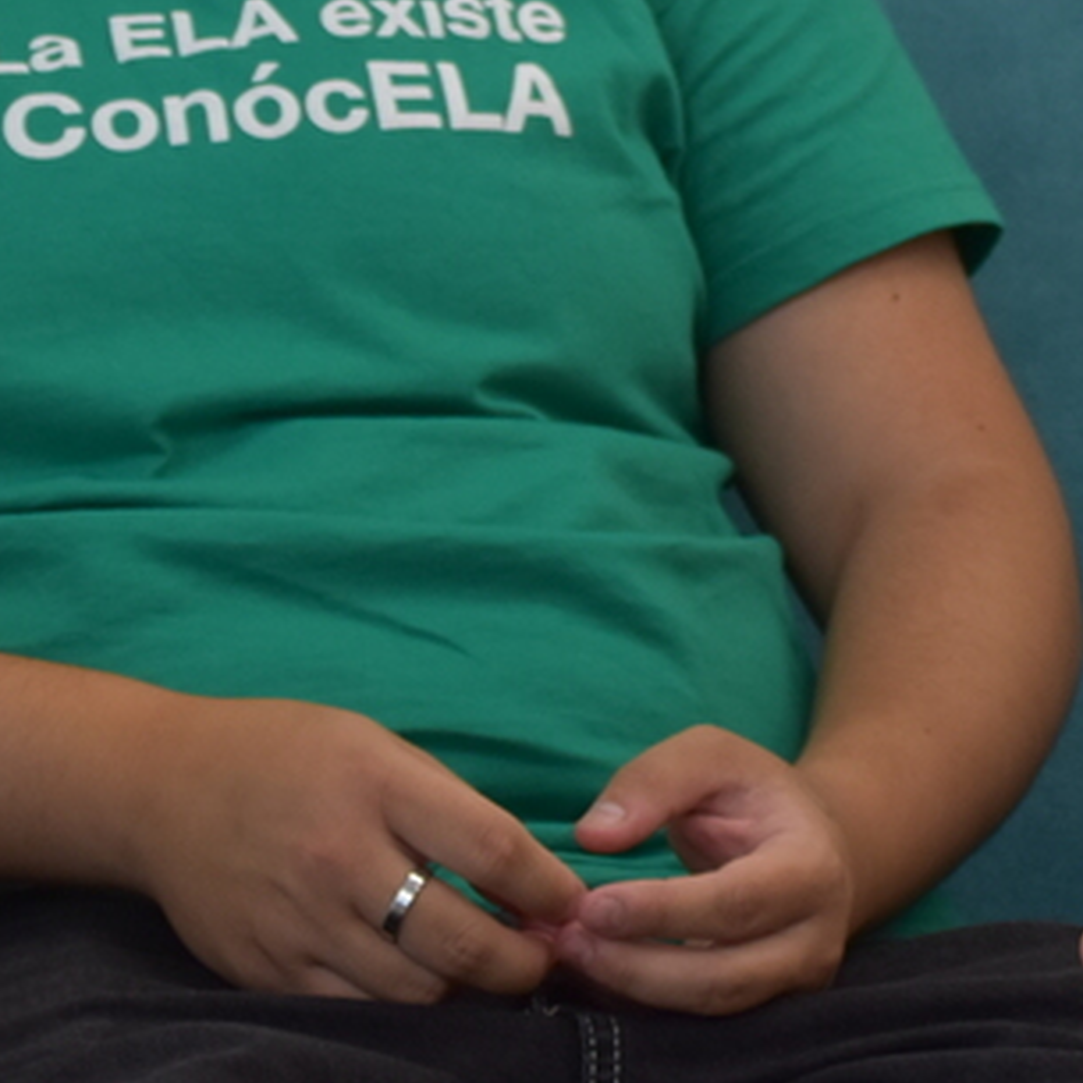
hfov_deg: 7.2
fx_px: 8530
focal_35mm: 241
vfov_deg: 7.2
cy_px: -183
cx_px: 1030
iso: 400
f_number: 4.8
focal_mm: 48
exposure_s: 1/80
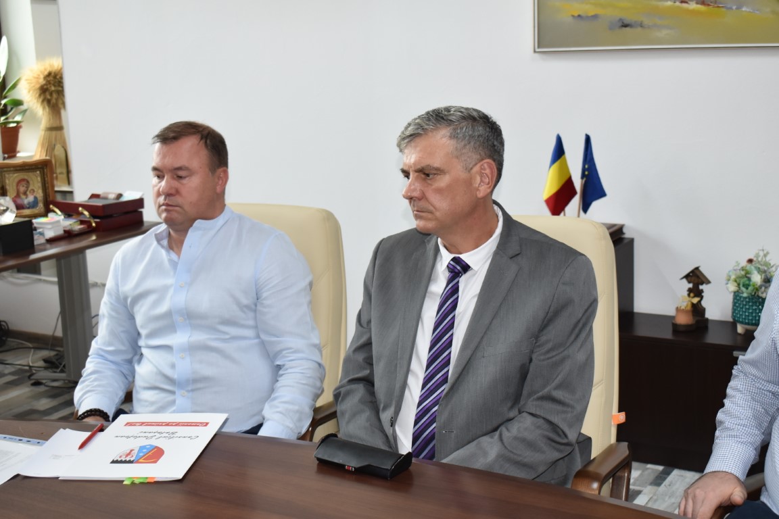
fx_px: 1136
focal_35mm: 52
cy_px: 260
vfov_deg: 25.8
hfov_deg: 37.9
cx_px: 390
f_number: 5.6
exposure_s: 1/125
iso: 720
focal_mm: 35
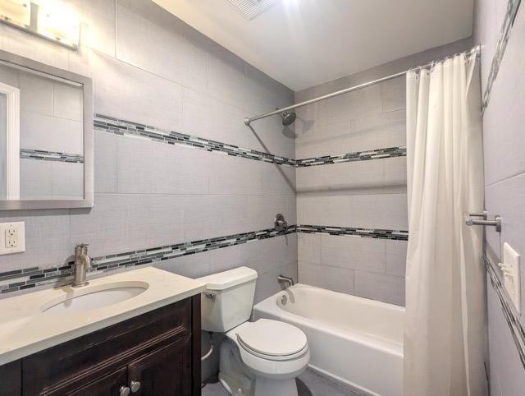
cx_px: 262
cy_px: 198
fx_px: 243
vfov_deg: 78.3
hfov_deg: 94.4
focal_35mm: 16
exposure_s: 1/60
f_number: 2.2
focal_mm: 2.35
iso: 202
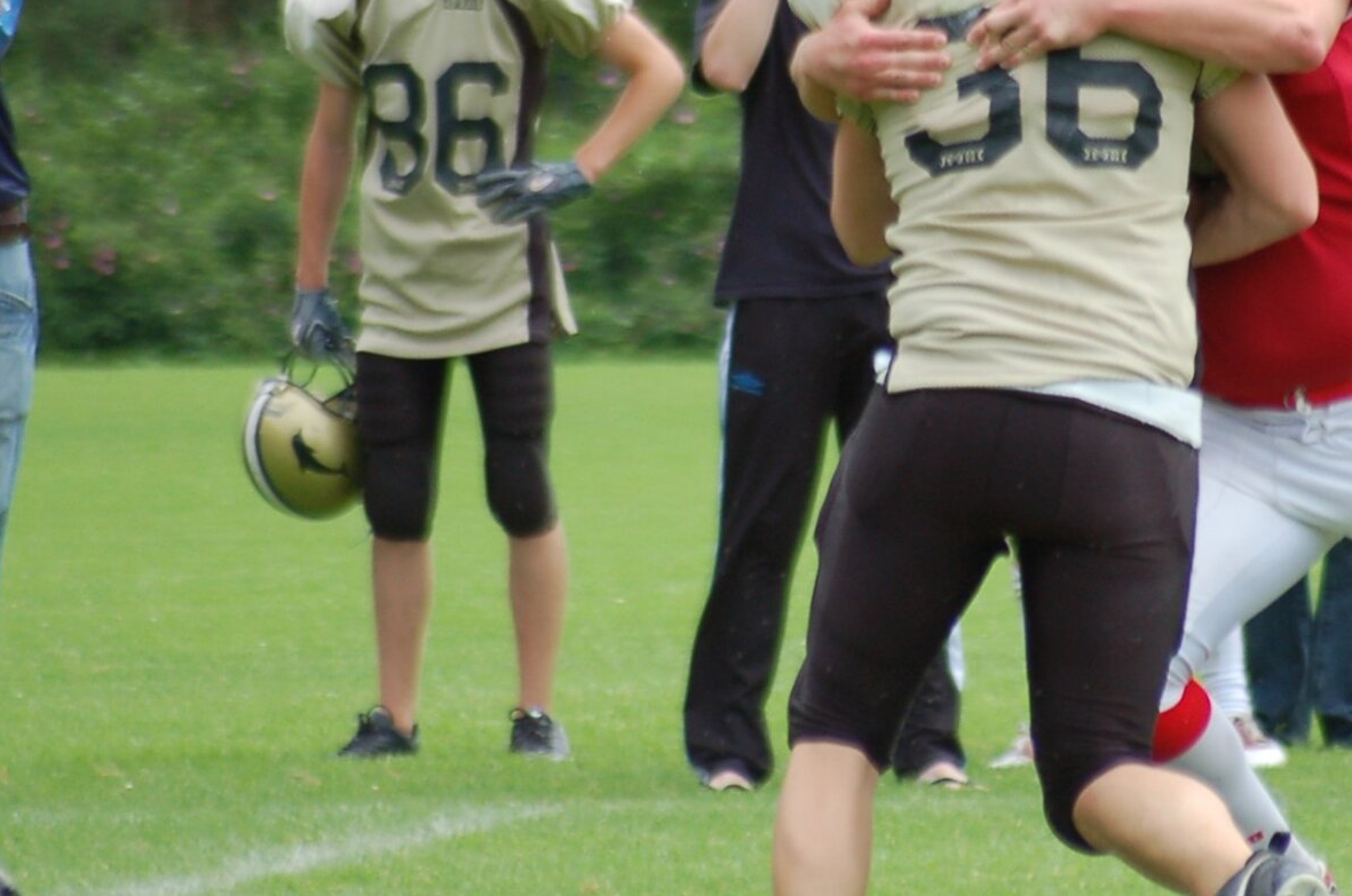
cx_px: 1055
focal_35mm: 838
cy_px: 217
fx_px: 31416
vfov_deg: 1.6
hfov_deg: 2.5
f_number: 5.6
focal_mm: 300
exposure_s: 1/640
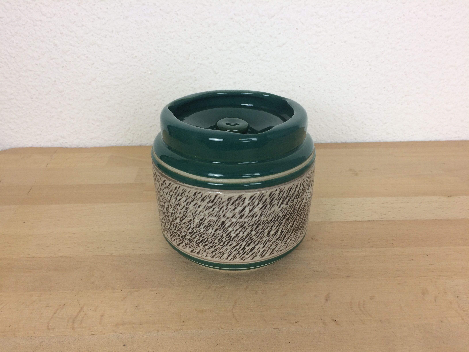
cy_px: 176
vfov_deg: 48.2
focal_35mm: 29
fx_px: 393
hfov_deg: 61.7
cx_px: 234
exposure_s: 1/50
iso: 50
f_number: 2.2
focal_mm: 4.15
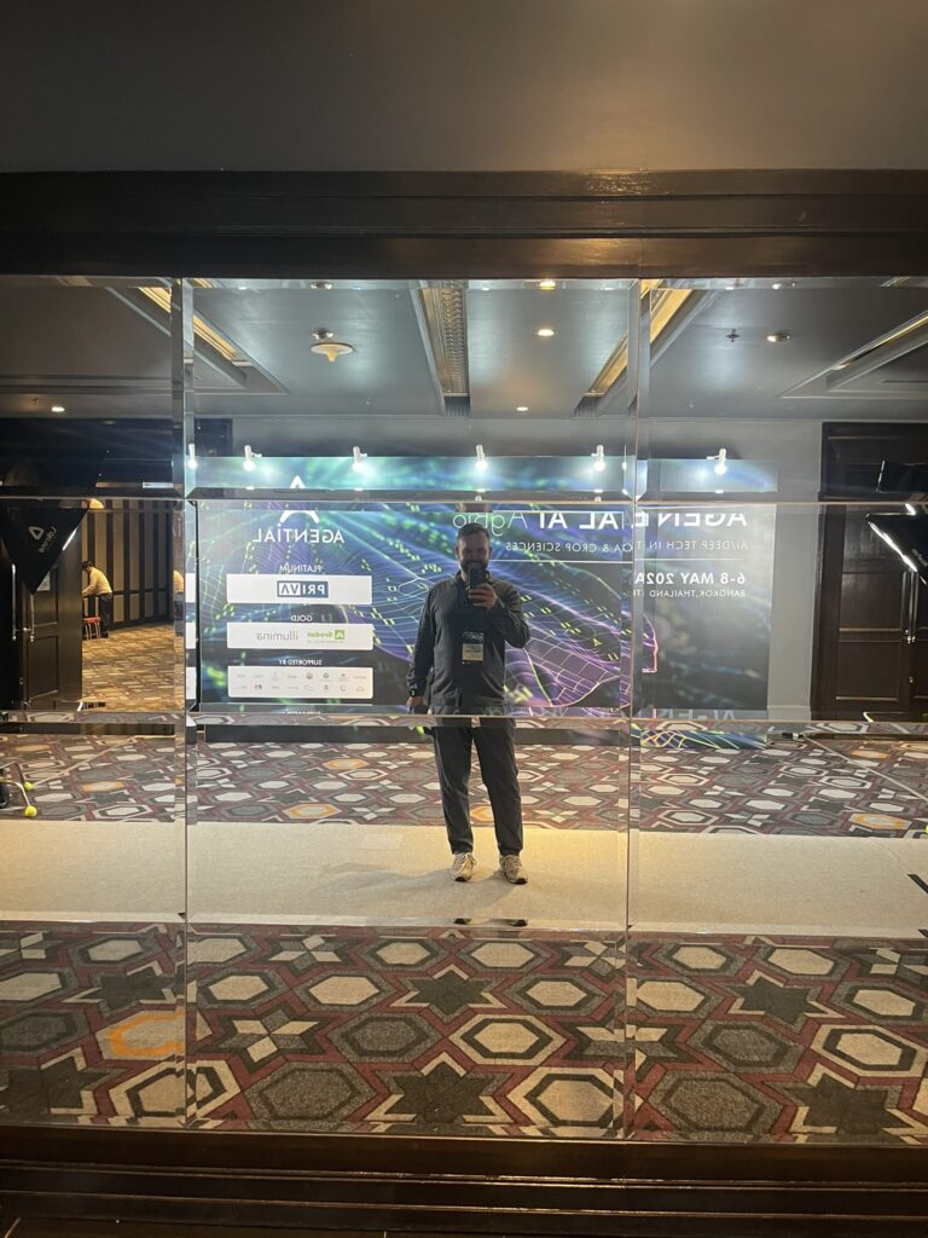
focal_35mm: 25
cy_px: 619
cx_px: 464
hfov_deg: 54.9
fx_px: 894
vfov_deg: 69.4
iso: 320
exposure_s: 1/46
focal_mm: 5.1
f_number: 1.6
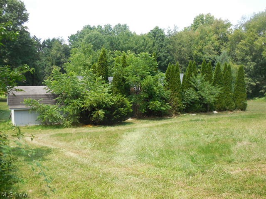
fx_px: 307
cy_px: 100
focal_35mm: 40
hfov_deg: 46.8
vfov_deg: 36.0
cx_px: 133
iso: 125
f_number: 3.6
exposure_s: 1/320
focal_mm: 7.1
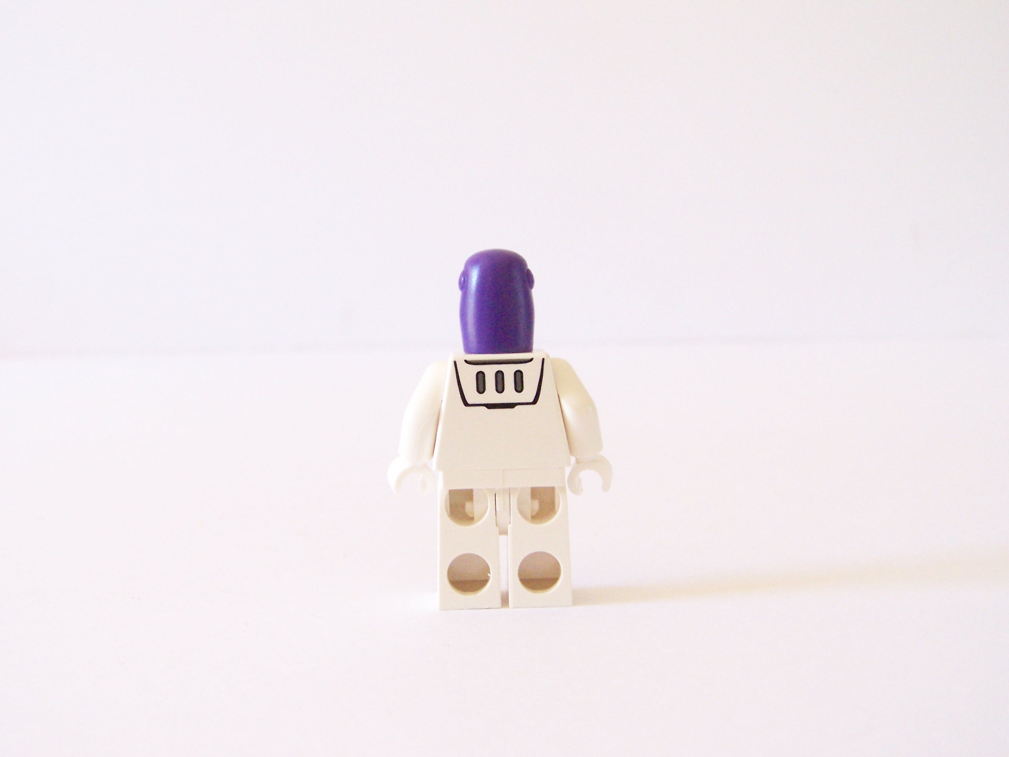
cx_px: 504
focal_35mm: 48
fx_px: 1399
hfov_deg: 39.7
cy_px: 378
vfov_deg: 30.3
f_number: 4
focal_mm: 8
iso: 400
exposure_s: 1/90
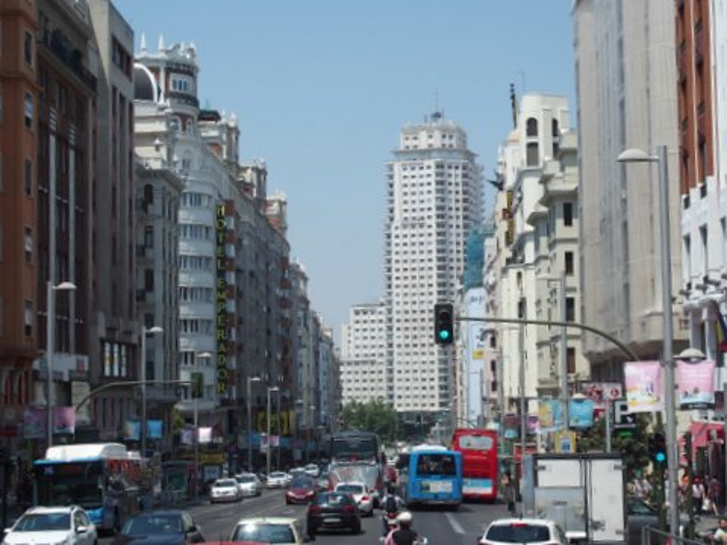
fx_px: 1470
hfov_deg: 27.8
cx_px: 364
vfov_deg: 21.0
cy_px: 272
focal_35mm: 70
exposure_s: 1/1000
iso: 100
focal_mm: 14.5
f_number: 3.5
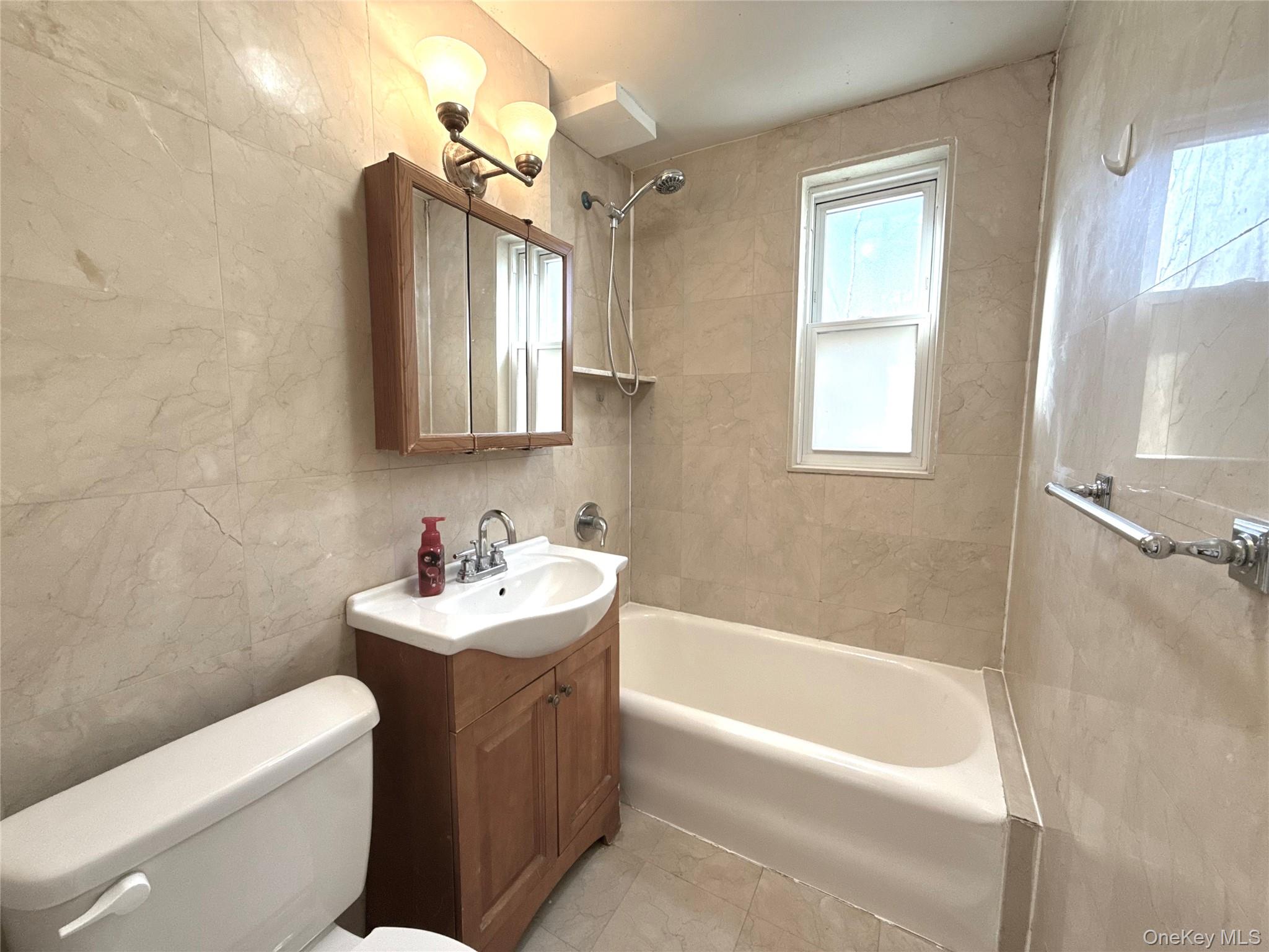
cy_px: 476
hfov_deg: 102.1
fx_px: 513
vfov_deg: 85.7
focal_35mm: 14
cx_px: 634
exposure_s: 1/120
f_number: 2.2
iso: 160
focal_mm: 2.22
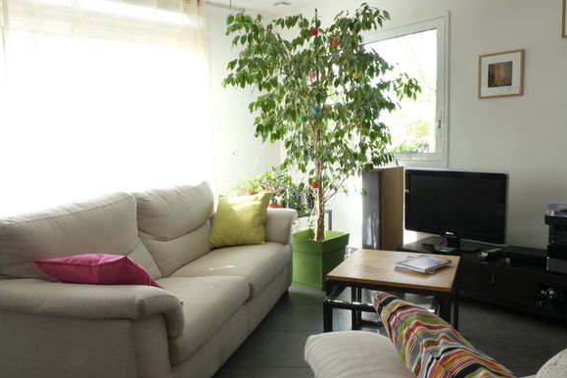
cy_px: 188
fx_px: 441
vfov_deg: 46.4
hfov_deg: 65.5
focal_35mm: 28
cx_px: 288
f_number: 22
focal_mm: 18
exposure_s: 1/4
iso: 400
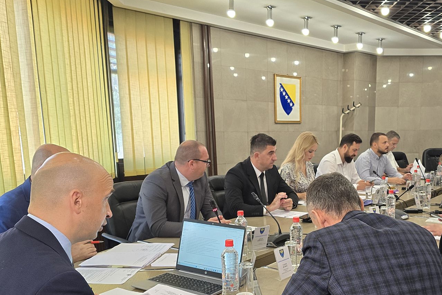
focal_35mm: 36
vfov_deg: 36.4
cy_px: 202
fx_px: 442
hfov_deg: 52.2
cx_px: 293
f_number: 1.7
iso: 160
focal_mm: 6.3
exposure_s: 1/100
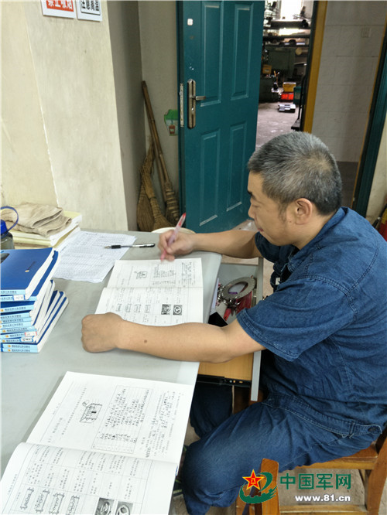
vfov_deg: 76.4
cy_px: 258
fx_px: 328
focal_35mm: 22
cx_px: 194
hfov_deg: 61.1
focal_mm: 3.79
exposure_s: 1/16.7
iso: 415
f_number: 2
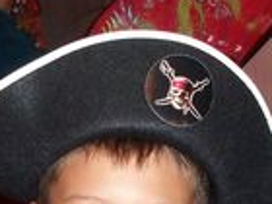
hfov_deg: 11.7
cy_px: 321
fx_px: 1328
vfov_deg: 8.6
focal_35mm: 169
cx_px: 70
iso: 200
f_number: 3.4
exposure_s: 1/30
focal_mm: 7.9
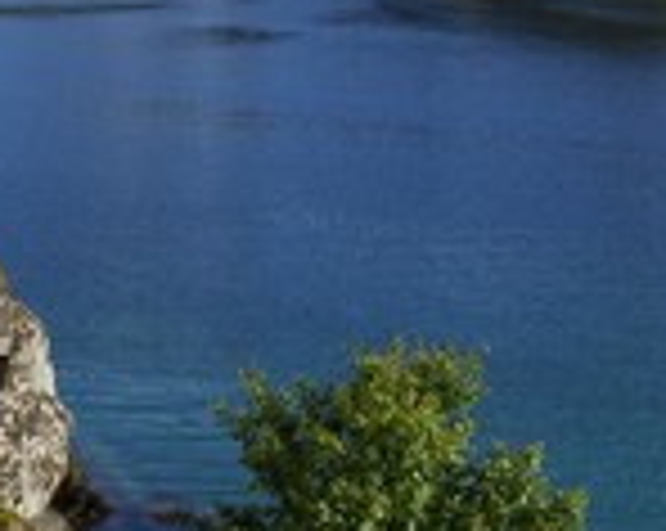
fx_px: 2205
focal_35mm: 112
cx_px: -218
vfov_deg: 13.5
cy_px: -9
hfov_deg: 16.2
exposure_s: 1/250
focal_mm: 28
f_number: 6.7
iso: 100
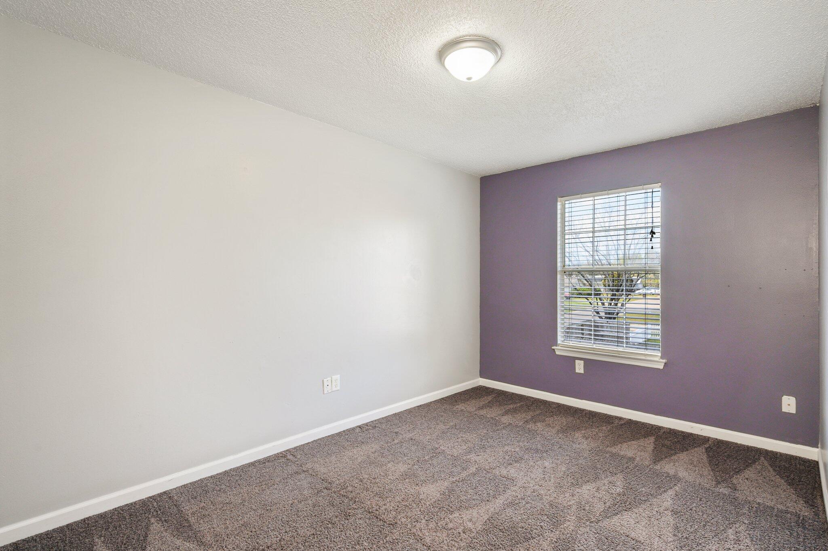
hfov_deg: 93.3
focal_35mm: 17
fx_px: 391
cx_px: 414
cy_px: 276
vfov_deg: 70.3
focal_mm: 17
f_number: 7.1
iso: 320
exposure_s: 1/25
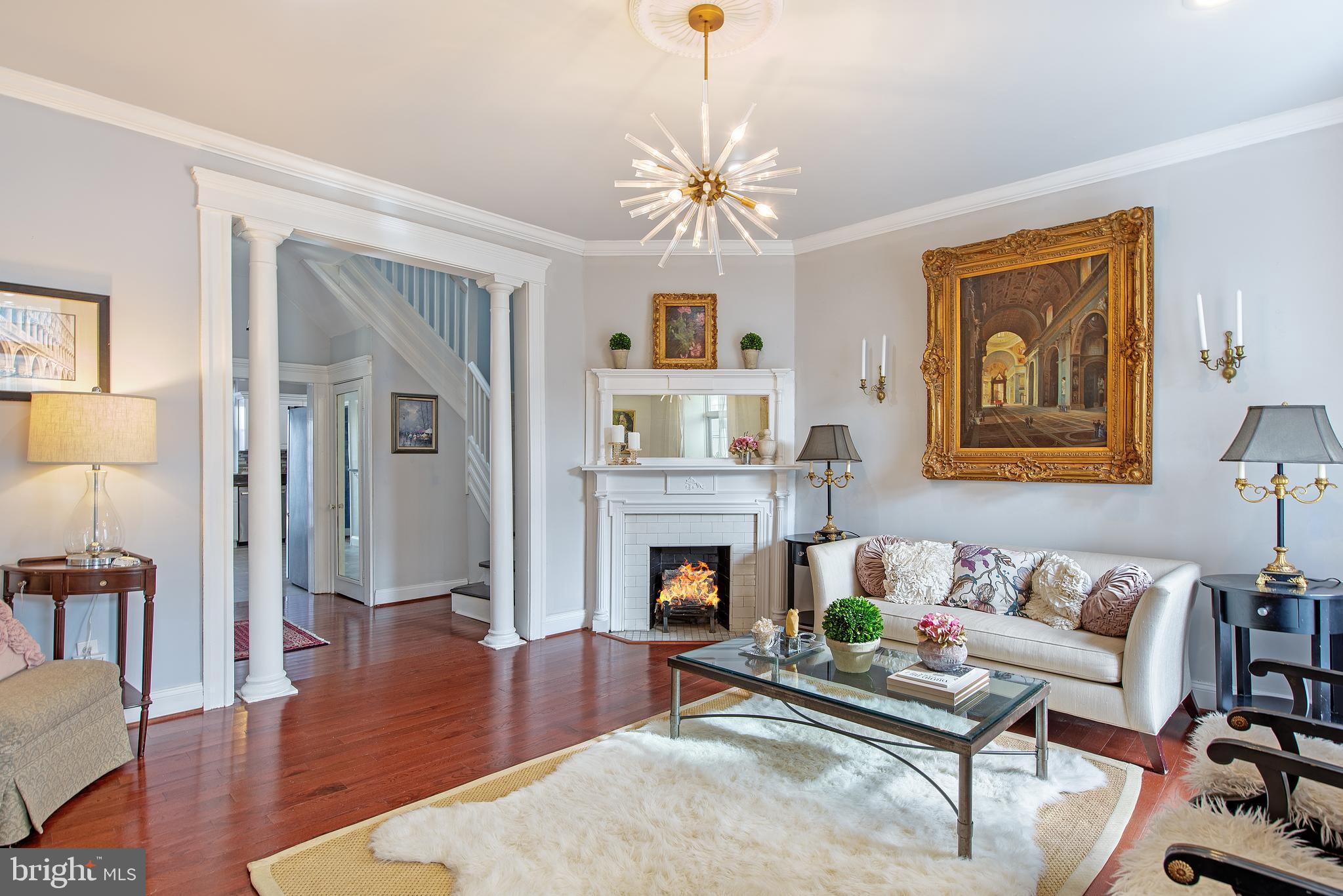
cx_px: 672
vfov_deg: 67.4
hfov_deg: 90.0
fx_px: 672
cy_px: 448
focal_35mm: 18
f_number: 8
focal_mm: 18
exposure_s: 1/2.5
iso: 200
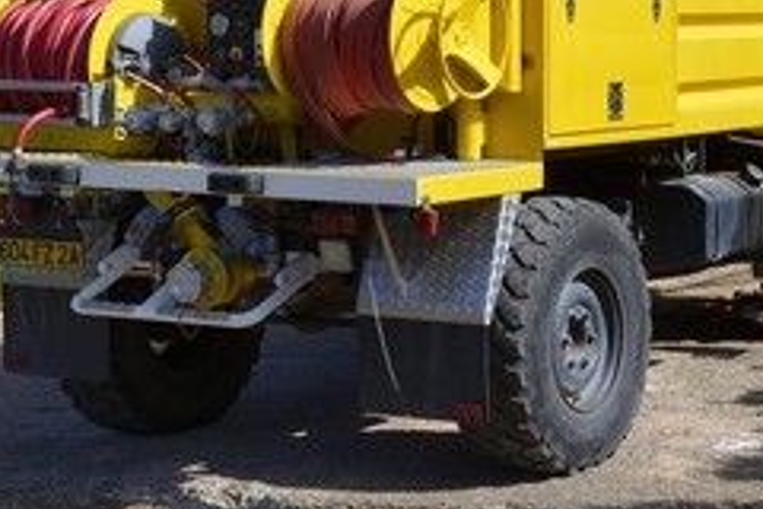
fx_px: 1780
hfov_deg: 23.7
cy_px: 83
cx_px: 636
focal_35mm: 84
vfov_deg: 16.1
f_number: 11
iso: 200
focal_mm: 48
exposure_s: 1/250
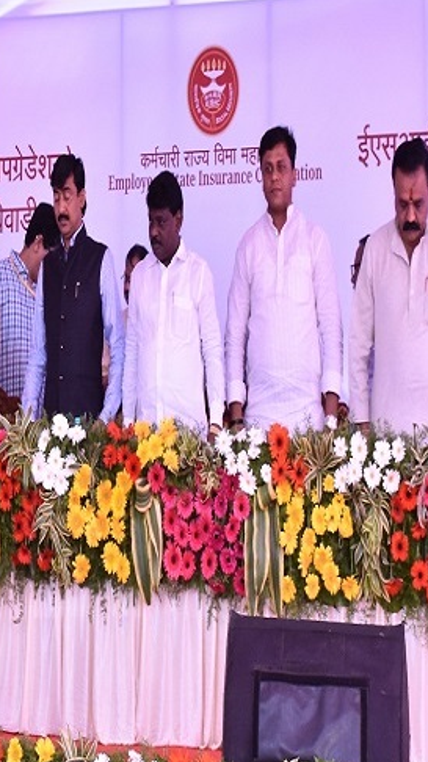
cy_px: 383
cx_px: 41
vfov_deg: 32.5
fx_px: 1309
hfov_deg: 18.3
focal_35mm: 65
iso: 1000
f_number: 5.6
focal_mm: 27
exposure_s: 1/125
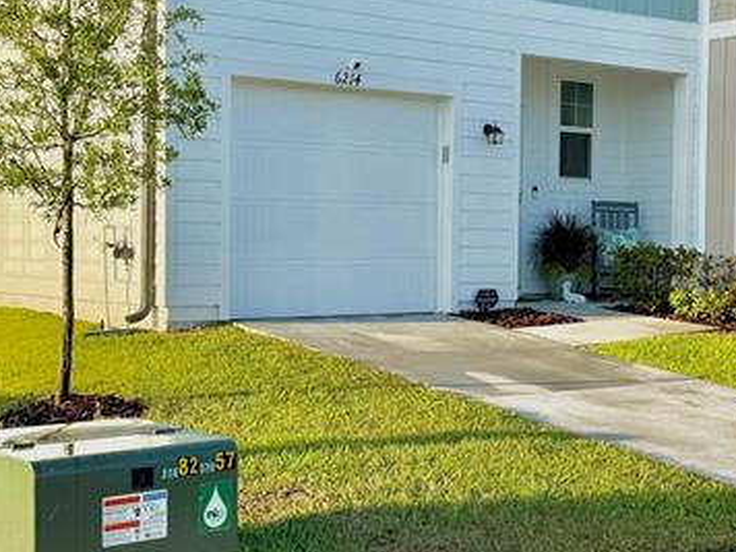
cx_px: 486
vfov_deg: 21.3
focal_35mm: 69
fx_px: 1467
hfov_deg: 28.0
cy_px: 256
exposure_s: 1/2907
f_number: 1.78
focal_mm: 6.76
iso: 100
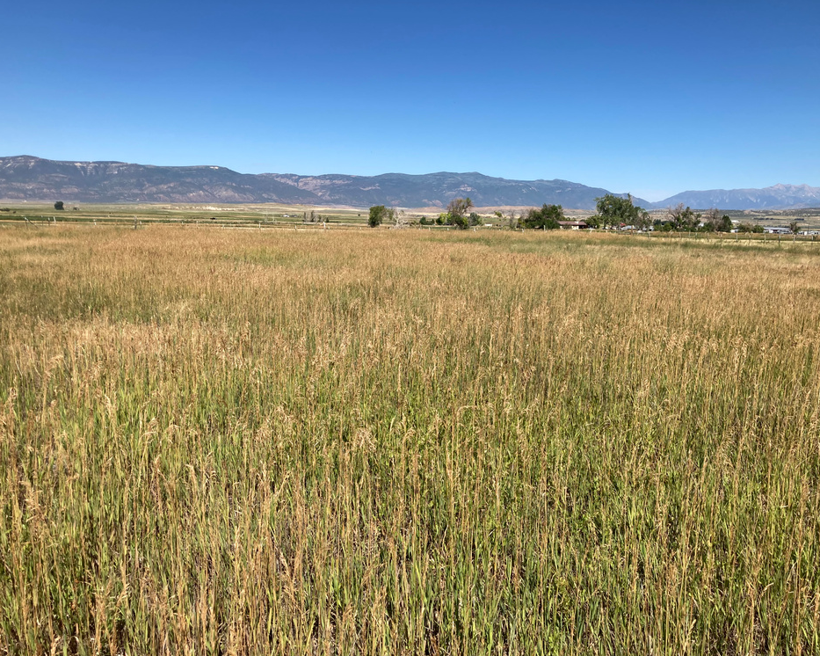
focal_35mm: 30
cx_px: 426
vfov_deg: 48.5
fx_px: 728
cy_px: 334
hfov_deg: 58.8
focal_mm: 3.99
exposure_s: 1/2558
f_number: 1.8
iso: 25
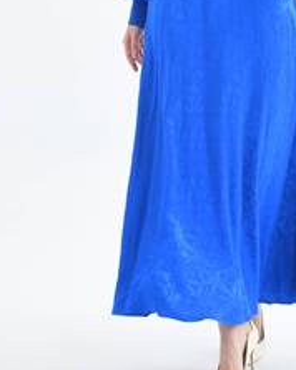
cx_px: 243
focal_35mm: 132
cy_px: 38
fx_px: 1447
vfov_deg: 14.5
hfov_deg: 11.6
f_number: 7.1
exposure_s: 1/125
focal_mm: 55
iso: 250
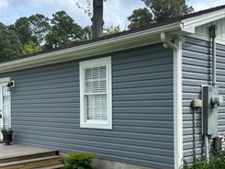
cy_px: 101
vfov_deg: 29.6
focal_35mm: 49
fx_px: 319
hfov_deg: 38.9
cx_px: 107
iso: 80
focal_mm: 6.86
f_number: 1.78
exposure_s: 1/2525
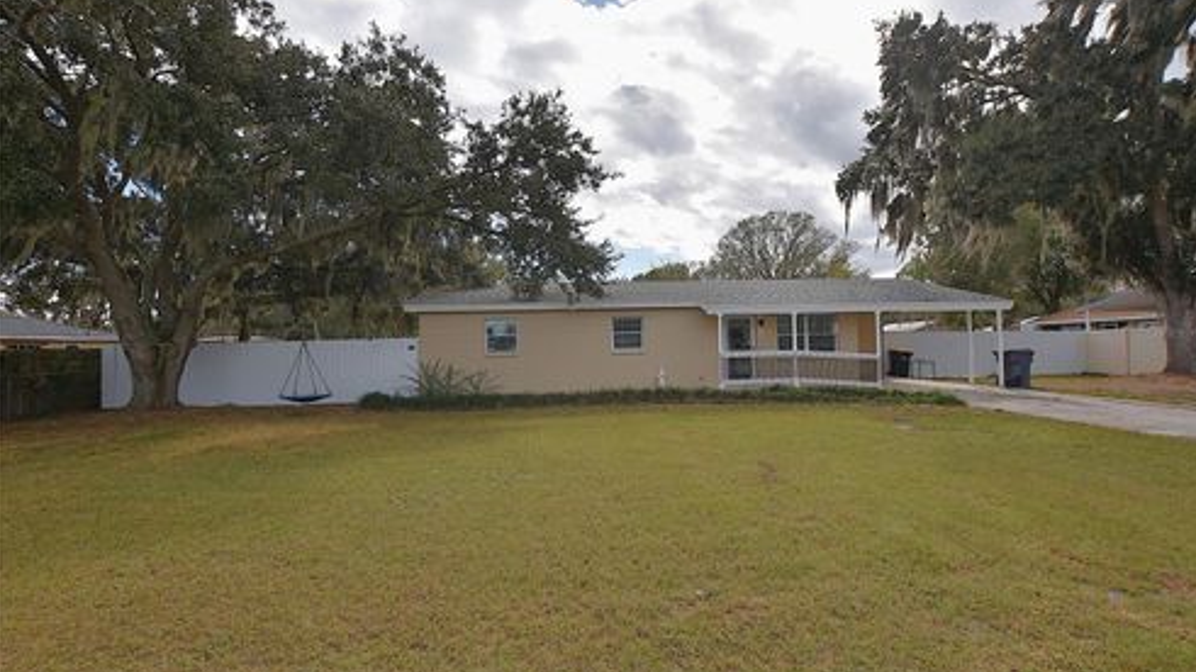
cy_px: 332
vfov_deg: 67.1
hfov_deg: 99.4
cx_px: 607
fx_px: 507
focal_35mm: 16
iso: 100
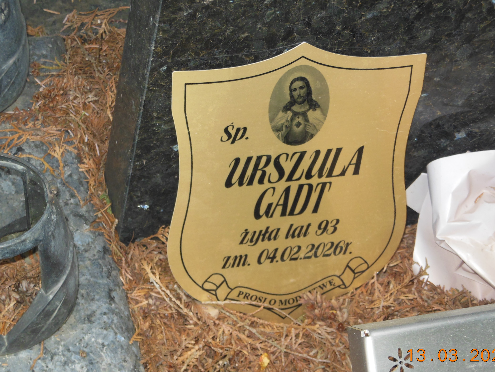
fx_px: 1359
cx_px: 263
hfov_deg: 20.6
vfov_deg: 15.6
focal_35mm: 95
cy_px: 192
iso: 200
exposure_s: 1/60
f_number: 4.6
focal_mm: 15.5
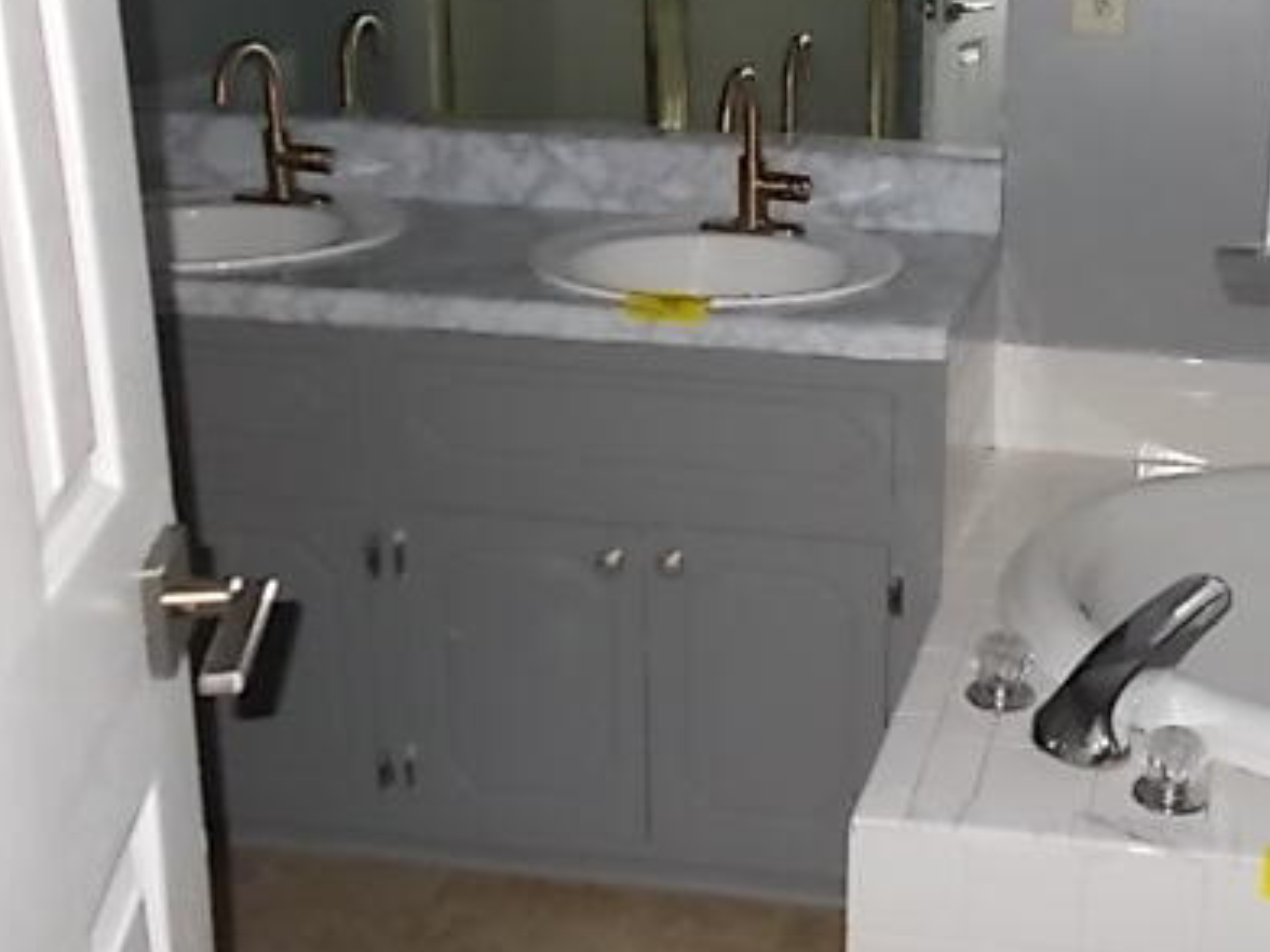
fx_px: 1798
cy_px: 340
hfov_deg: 37.5
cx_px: 1021
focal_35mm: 49
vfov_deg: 29.5
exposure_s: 1/25
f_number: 3.4
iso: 200
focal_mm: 5.3
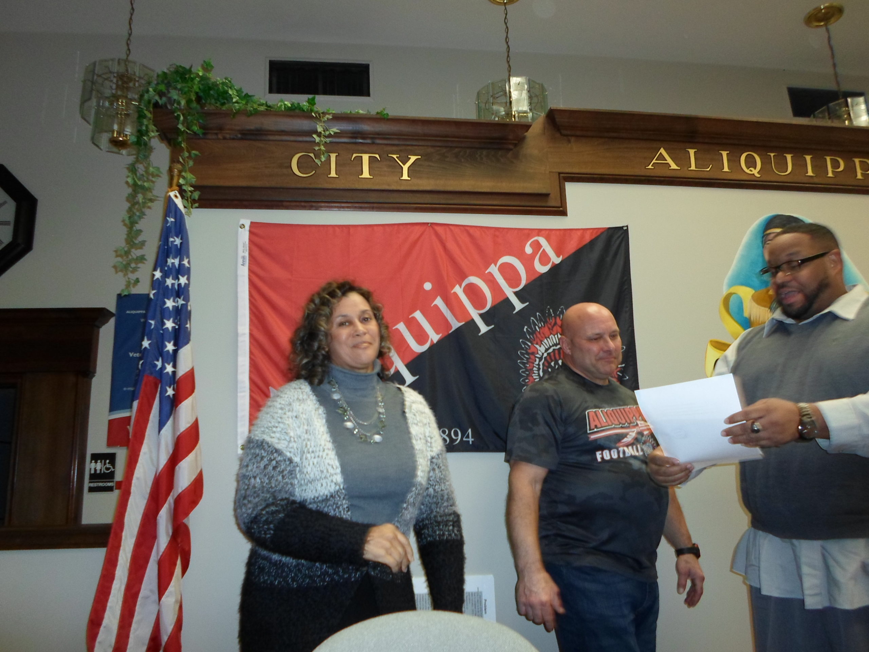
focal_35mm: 25
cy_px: 326
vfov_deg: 54.9
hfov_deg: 69.4
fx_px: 628
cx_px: 434
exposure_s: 1/30
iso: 120
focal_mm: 4.5
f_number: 2.5
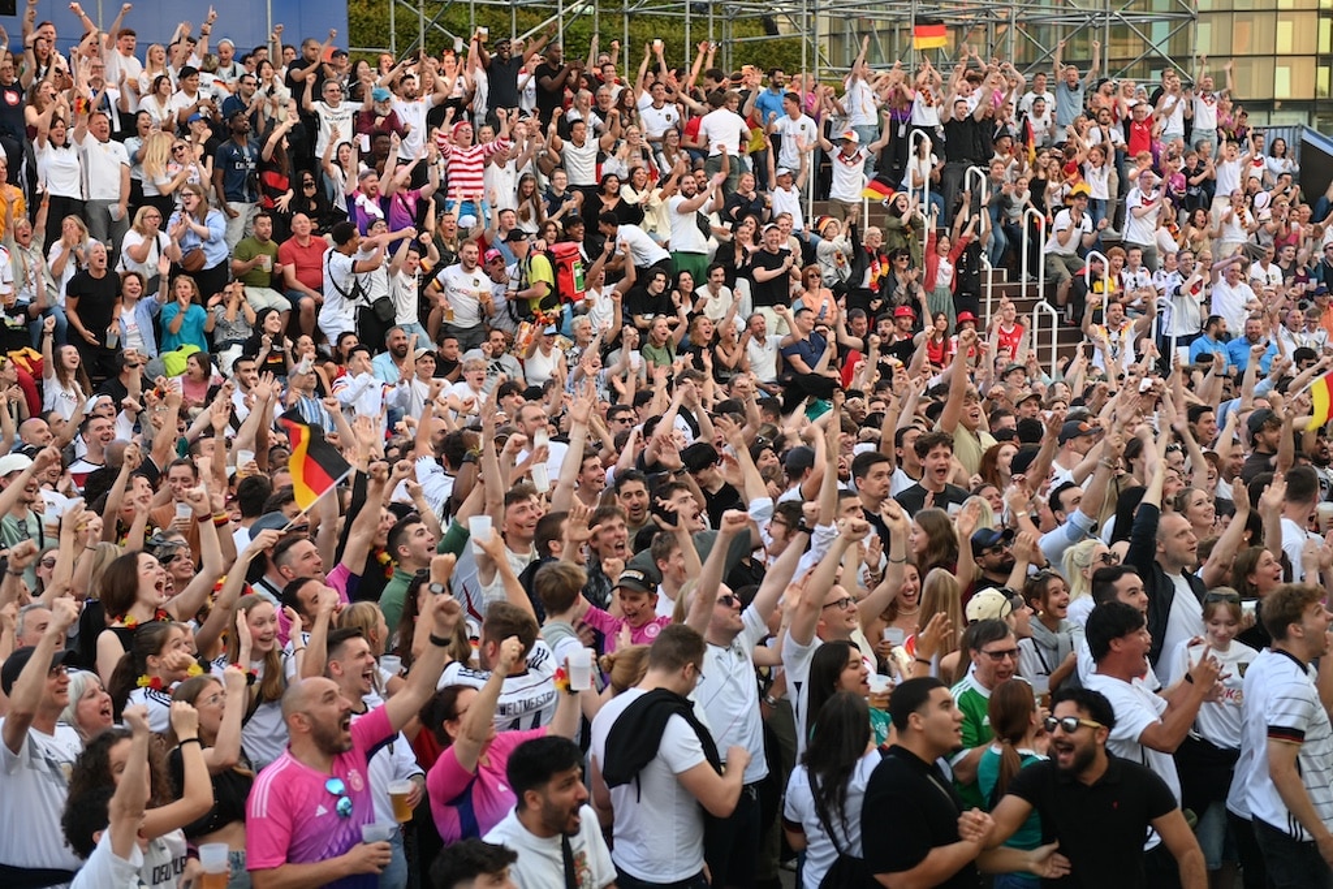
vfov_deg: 22.6
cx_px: 666
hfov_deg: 33.4
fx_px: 2222
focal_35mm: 60
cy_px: 444
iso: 140
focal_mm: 60
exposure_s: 1/100
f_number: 2.8
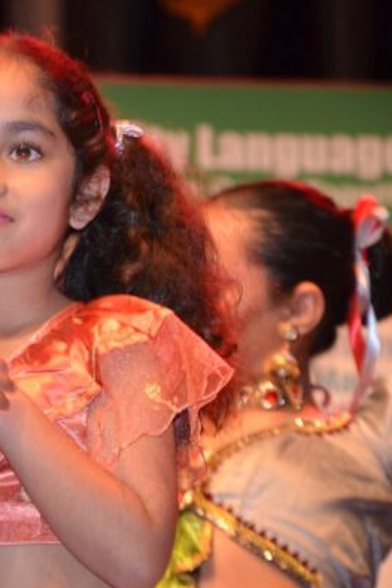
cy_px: 295
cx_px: -34
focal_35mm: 239
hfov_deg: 5.7
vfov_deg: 8.6
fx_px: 3903
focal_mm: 105
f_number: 5.6
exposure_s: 1/60
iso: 1600
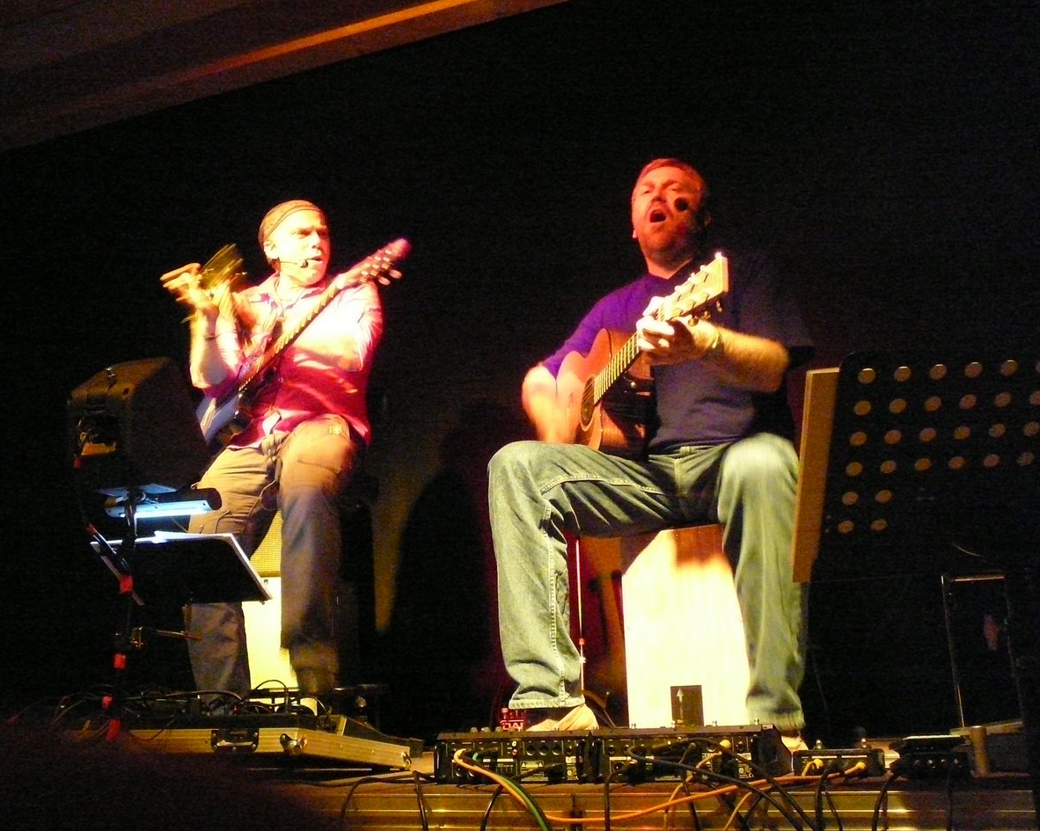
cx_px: 494
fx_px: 1139
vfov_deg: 40.1
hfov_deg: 49.1
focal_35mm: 37
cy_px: 420
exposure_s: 1/20
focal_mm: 5.2
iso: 800
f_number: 2.8
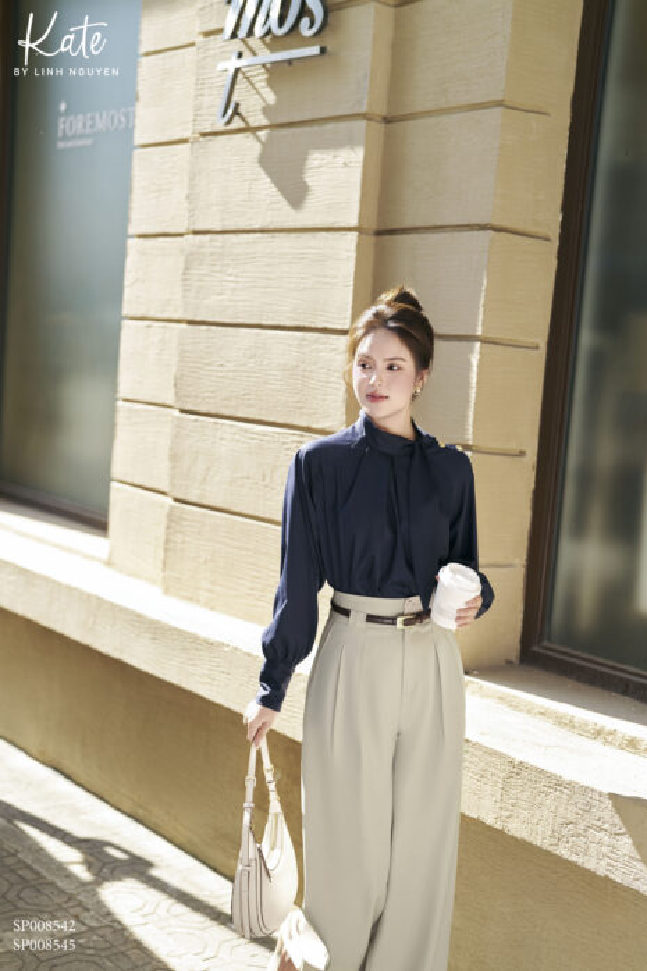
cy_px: 486
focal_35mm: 50
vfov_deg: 39.6
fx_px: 1348
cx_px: 324
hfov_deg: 27.0
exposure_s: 1/1600
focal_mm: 50
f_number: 2
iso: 400
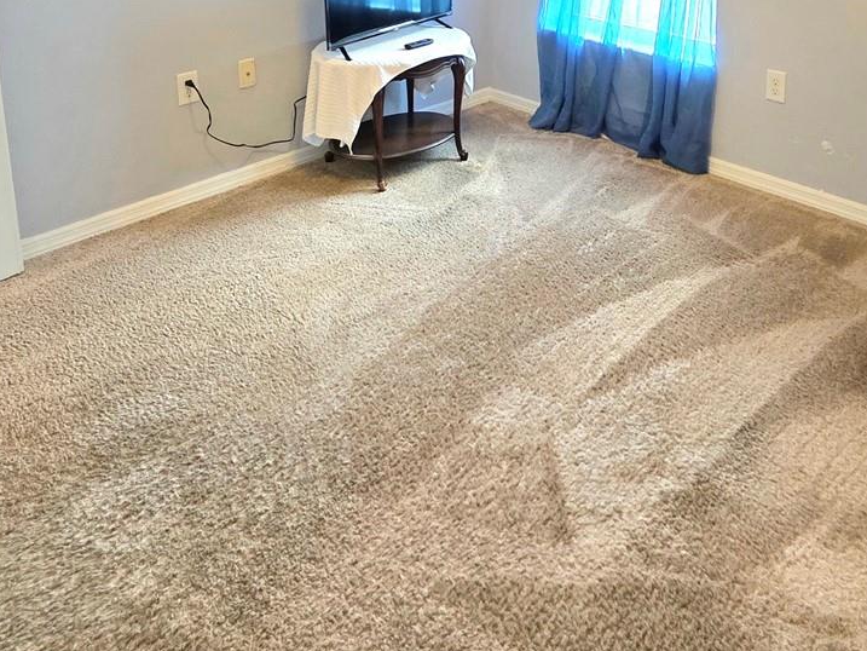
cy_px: -31
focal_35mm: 29
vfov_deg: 40.7
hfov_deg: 61.2
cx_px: 518
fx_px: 726
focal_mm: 2.2
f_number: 1.9
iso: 250
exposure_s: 1/120
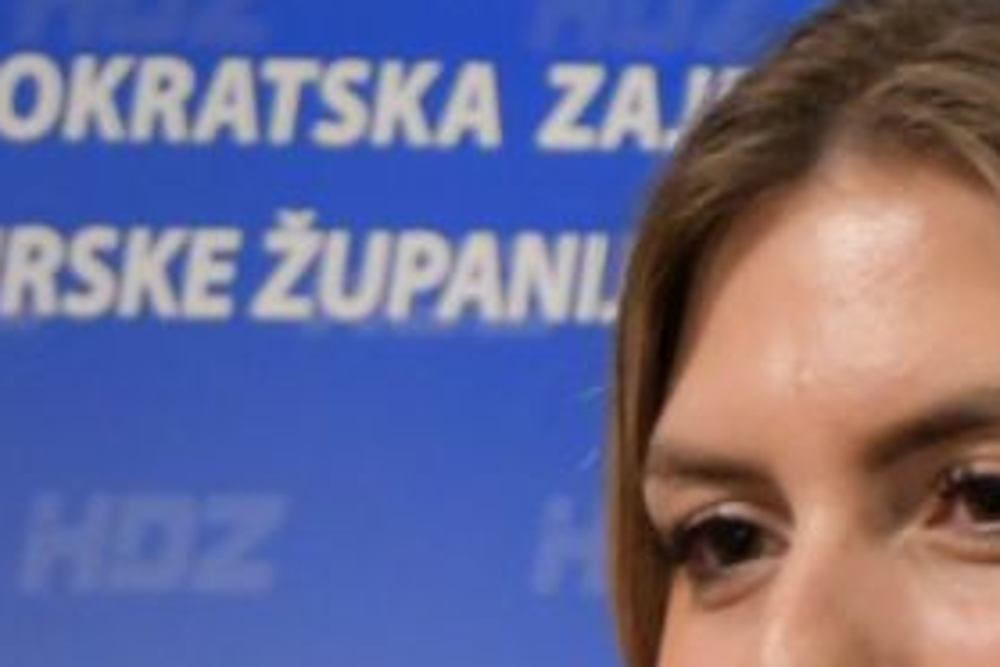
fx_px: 15027
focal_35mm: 541
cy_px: 1248
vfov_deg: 2.5
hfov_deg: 3.8
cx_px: -129
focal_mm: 70
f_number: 5
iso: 3200
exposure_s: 1/80
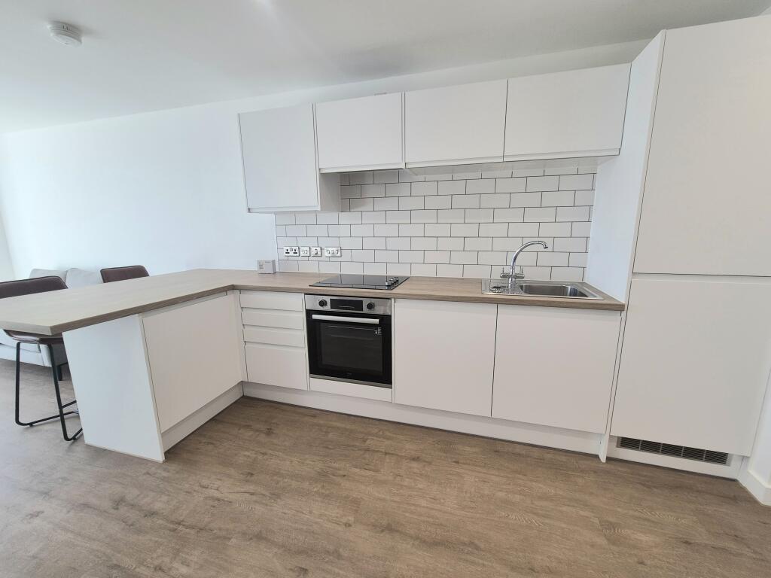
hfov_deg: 106.2
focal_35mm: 13
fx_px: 290
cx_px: 386
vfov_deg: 89.9
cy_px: 289
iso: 50
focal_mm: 2.2
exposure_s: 1/100
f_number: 2.2
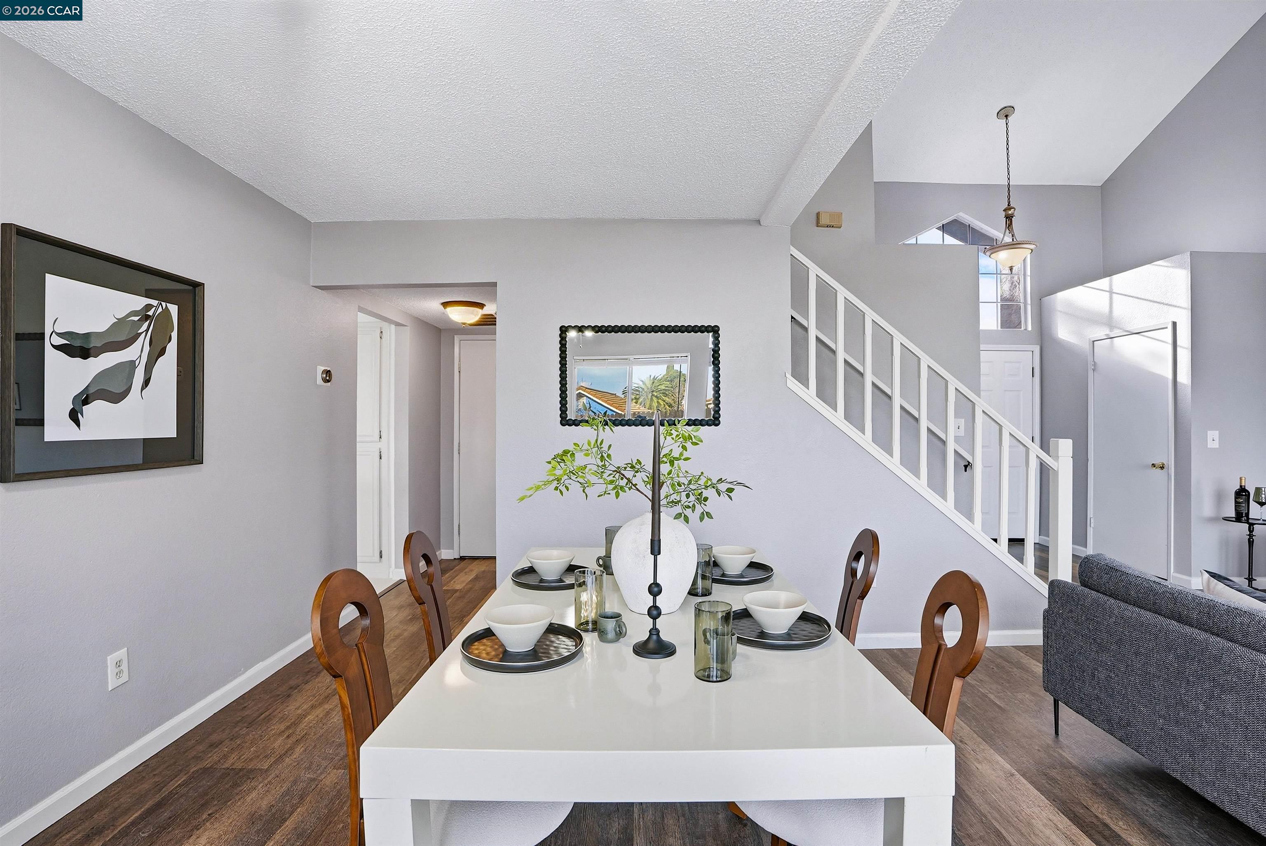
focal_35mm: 16
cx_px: 633
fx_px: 563
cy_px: 423
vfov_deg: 73.8
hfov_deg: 96.7
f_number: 8
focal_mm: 16
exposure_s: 1/320
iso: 250
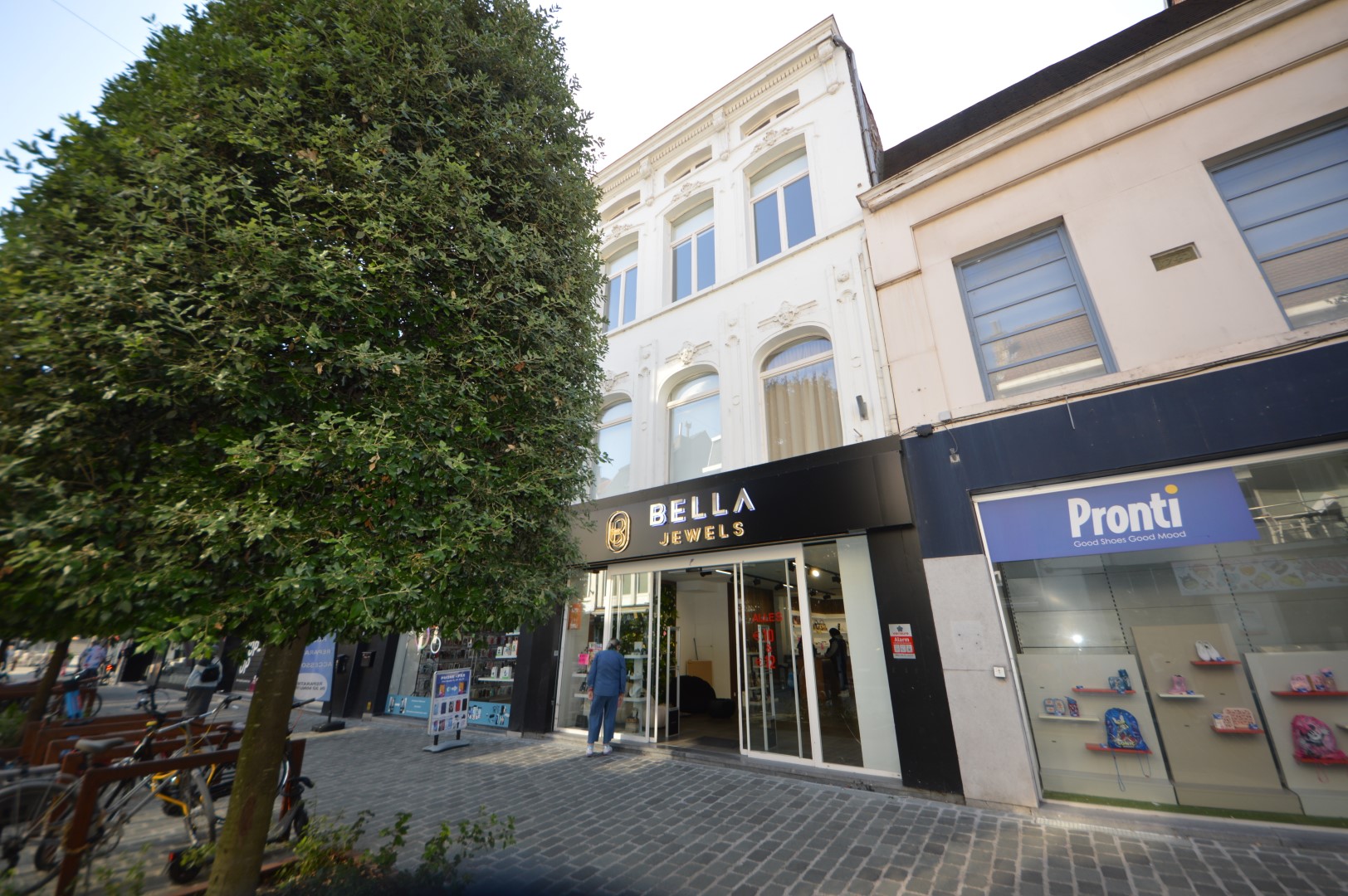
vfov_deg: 89.9
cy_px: 448
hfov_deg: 112.7
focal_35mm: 12
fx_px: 449
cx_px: 674
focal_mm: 8
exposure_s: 1/125
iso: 100
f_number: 4.5
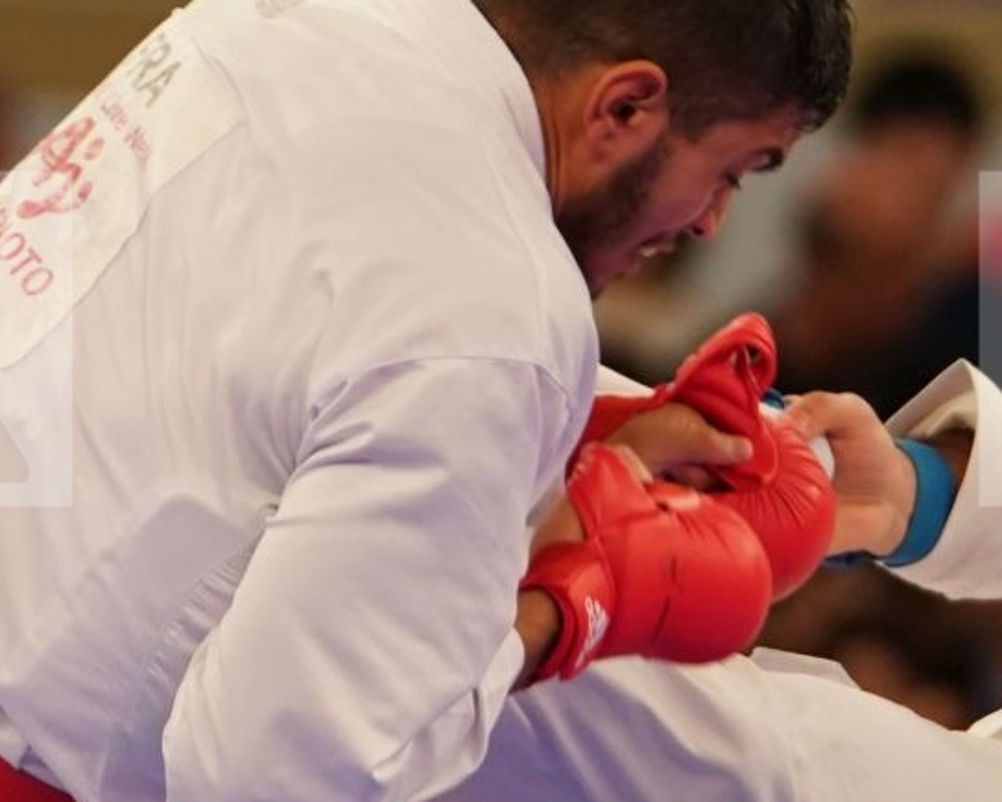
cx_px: 526
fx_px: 26111
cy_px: 339
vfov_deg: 1.8
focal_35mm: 880
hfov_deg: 2.2
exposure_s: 1/1000
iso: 2000
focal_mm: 189
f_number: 2.8
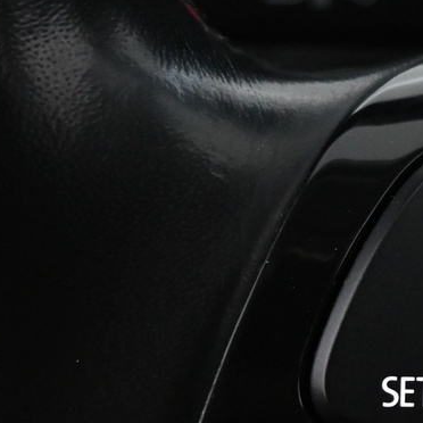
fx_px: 1535
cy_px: 291
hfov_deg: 14.7
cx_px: 614
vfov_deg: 15.7
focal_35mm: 111
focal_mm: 20
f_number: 3.8
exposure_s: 1/30
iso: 2800
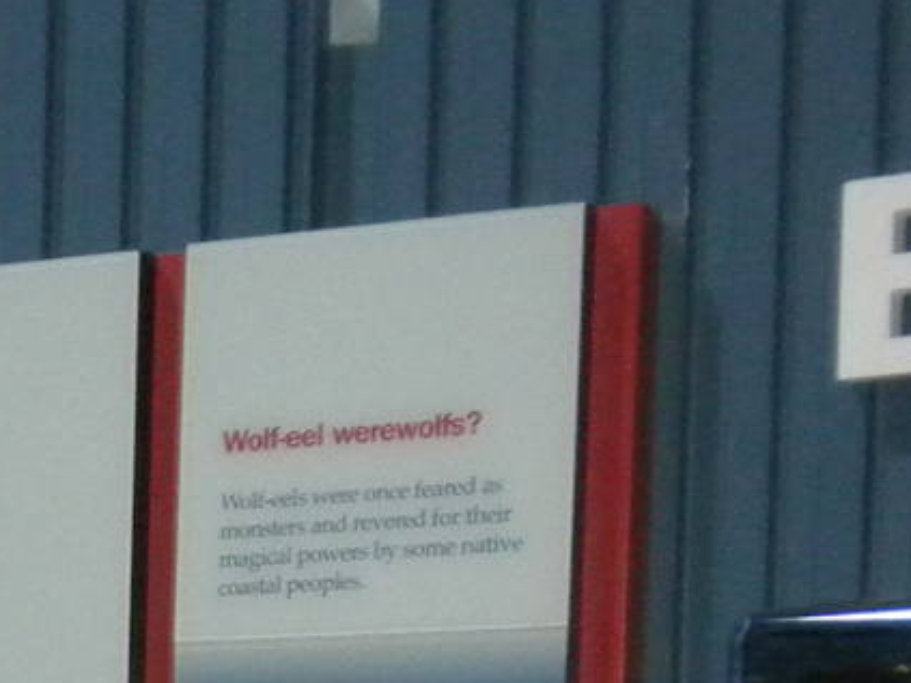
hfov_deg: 13.0
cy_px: 1202
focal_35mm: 140
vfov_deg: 10.0
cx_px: -609
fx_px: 3683
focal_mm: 6.6
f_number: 3.5
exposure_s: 1/30
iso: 400
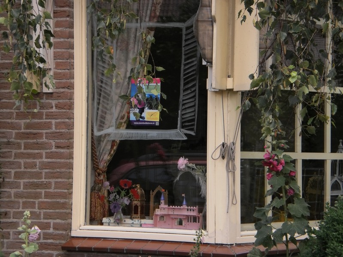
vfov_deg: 13.7
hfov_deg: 18.2
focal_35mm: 108
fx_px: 1070
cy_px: 128
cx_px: 172
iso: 125
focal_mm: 18.9
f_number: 5.9
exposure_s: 1/100
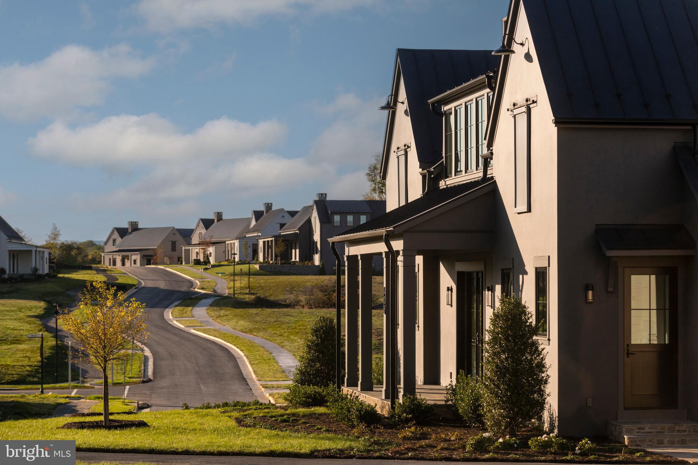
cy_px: 232
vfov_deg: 12.5
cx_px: 349
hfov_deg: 18.6
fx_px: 2132
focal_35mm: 110
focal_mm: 110
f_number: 5
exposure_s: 1/2500
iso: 400
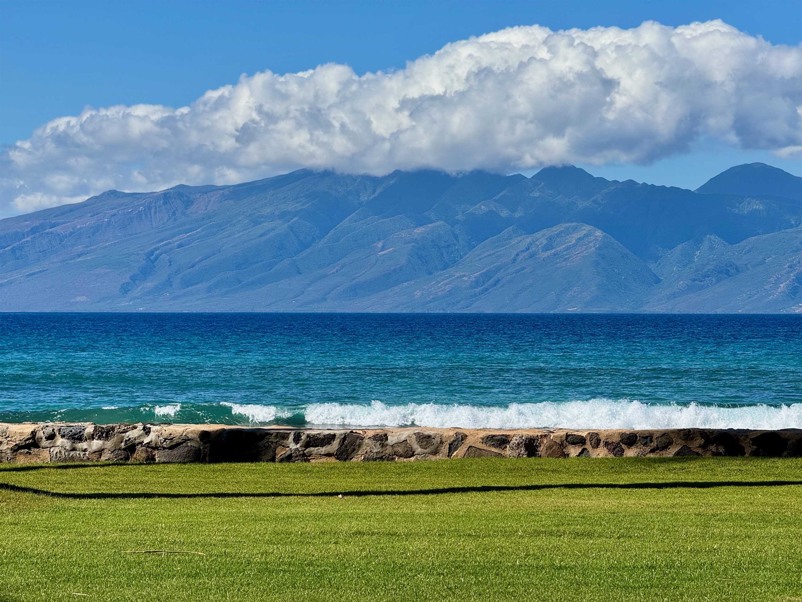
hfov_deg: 16.4
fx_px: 2780
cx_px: 401
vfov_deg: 12.3
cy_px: 301
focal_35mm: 120
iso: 50
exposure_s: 1/1916
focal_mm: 15.66
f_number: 2.8
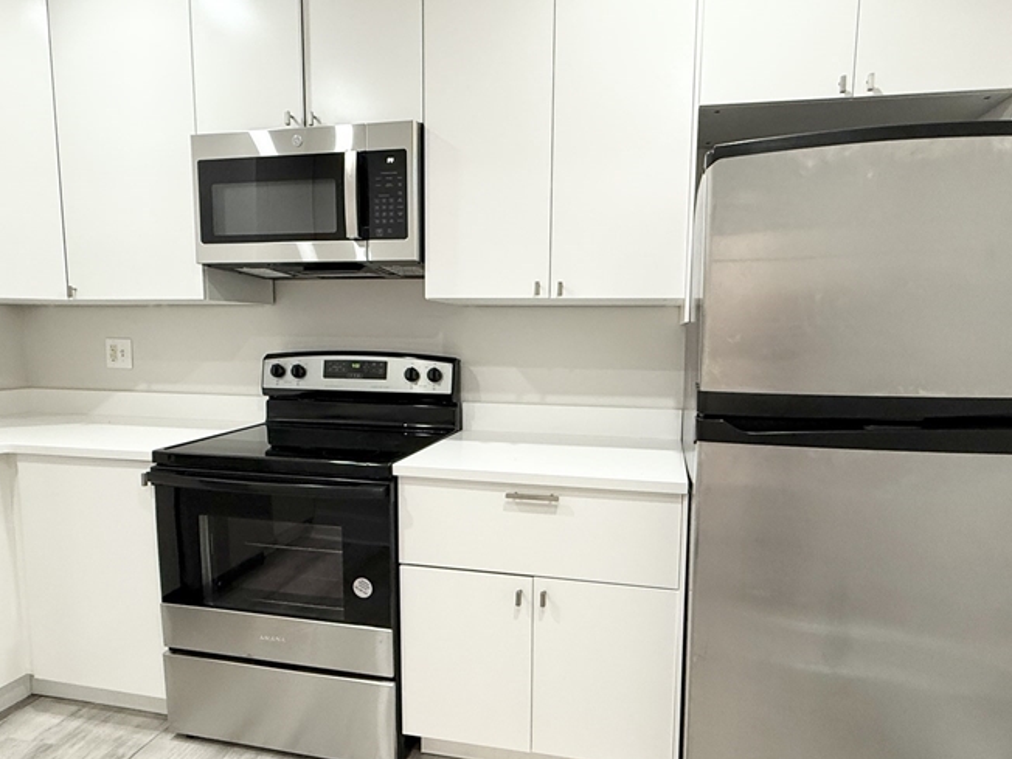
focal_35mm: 22
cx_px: 528
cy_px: 407
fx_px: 643
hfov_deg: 76.3
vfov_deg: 61.0
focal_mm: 2.22
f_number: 2.2
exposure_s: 1/120
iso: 400
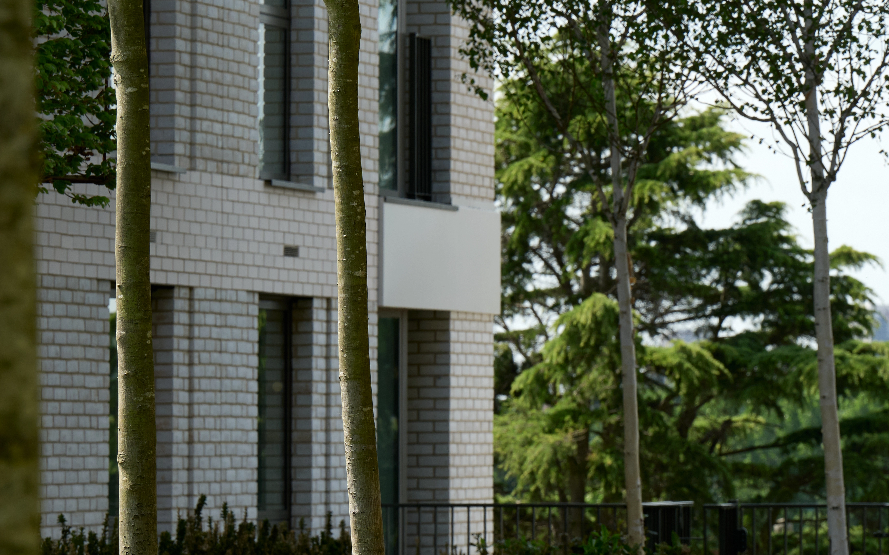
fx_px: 6517
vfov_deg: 4.9
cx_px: 870
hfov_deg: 7.8
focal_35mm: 269
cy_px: 478
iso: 64
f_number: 8
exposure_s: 1/250
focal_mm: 120
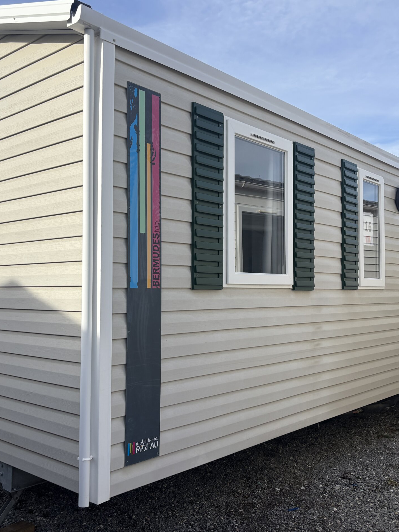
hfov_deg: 40.6
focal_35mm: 35
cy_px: 264
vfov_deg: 52.6
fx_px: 538
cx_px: 172
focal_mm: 5.96
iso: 50
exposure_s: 1/3788
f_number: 1.6
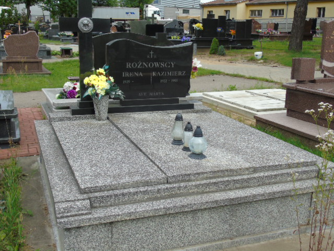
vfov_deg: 36.0
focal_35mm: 40
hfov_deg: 46.8
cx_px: 167
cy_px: 126
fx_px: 386
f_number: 3.9
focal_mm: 7.1
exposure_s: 1/500
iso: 80
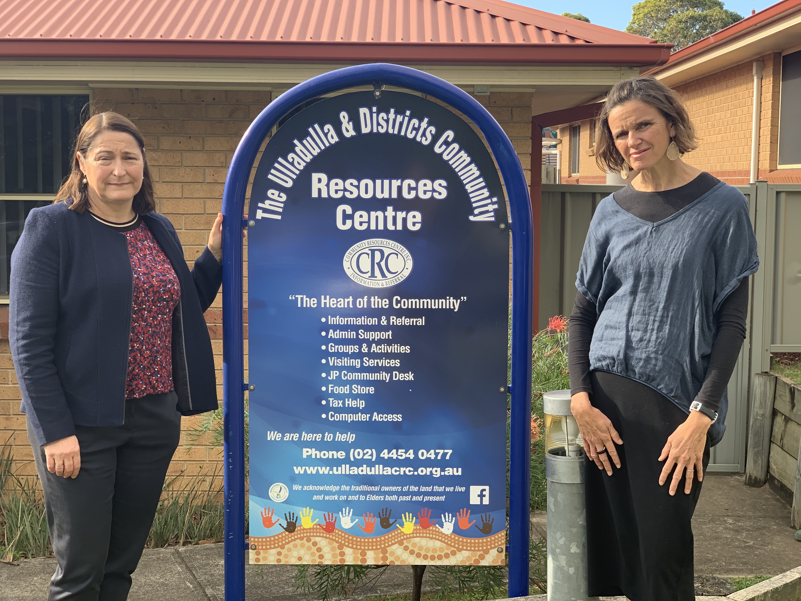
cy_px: 300
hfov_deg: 36.8
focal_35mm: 52
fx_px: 1203
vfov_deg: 28.0
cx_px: 400
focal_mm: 6
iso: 16
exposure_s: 1/168
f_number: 2.4
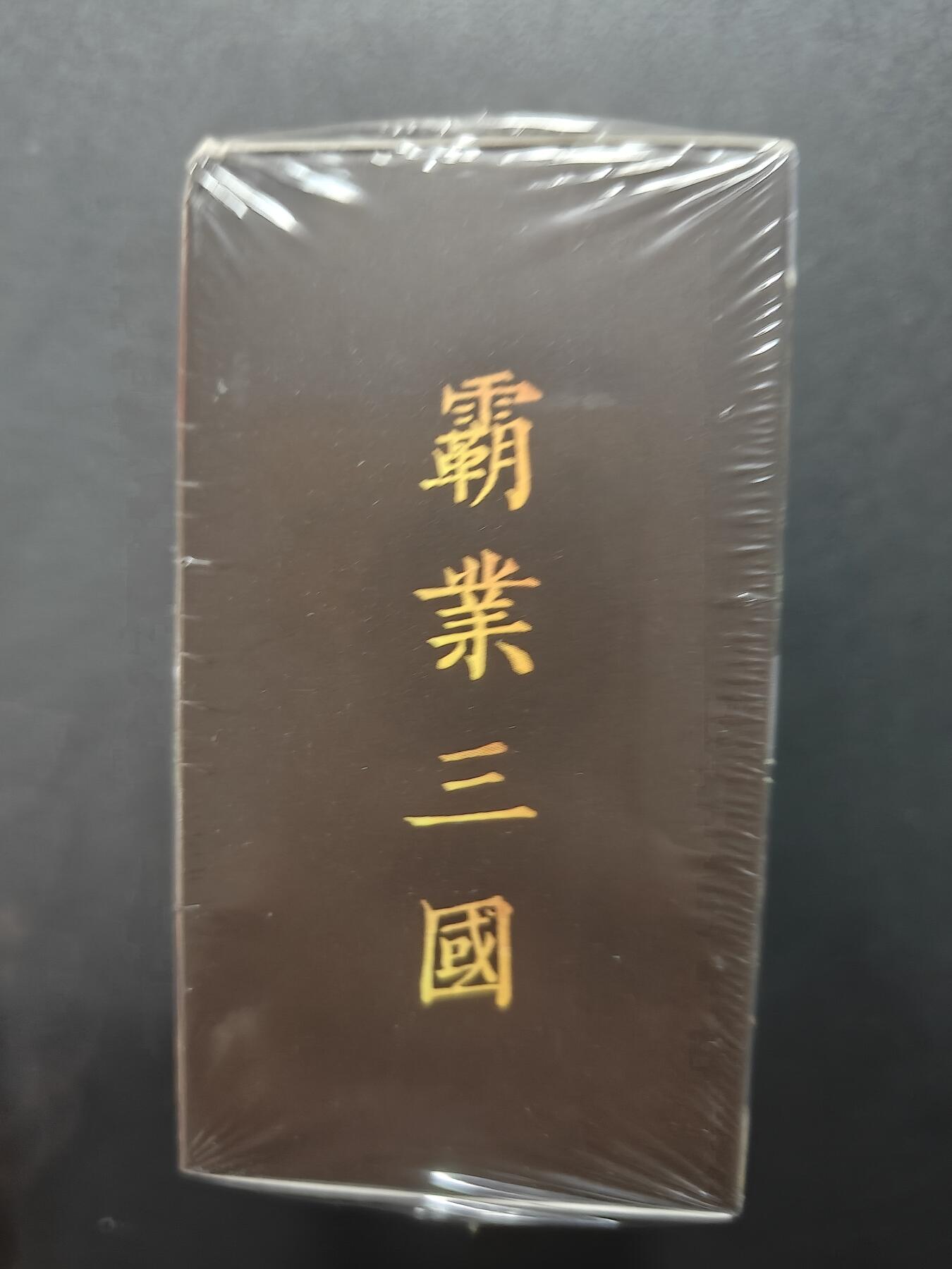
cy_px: 634
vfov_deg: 71.6
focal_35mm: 24
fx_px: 880
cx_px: 476
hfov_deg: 56.8
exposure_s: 1/33
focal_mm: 5.59
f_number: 1.8
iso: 1600
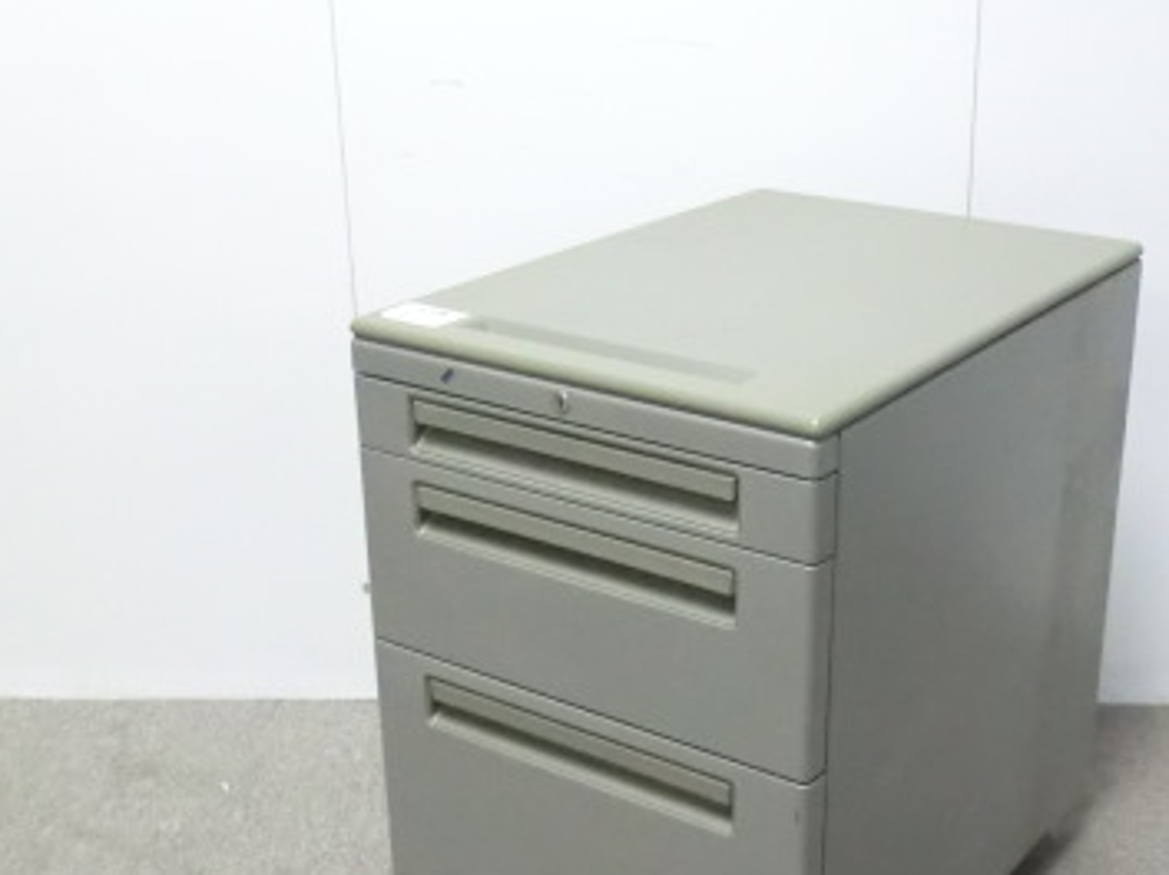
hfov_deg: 38.7
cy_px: 494
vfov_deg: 29.6
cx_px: 722
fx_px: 1653
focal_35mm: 49
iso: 800
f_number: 3.2
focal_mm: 4.9
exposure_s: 1/50
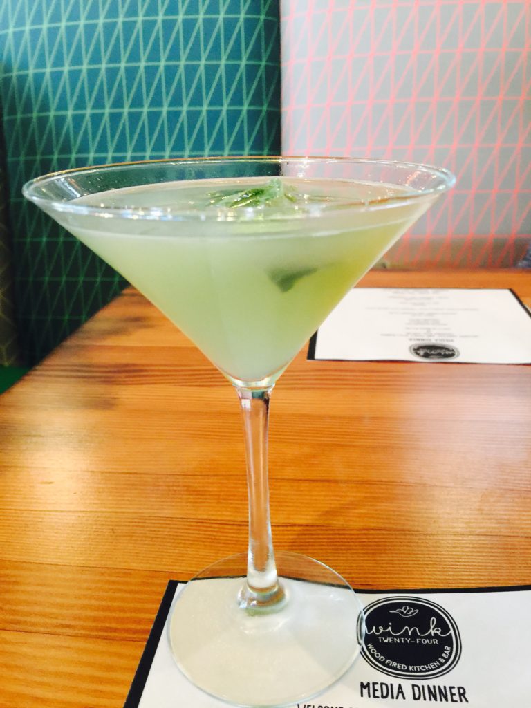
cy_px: 354
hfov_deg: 48.2
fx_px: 593
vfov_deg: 61.7
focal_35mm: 29
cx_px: 266
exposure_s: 1/4
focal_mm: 4.15
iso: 64
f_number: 2.2
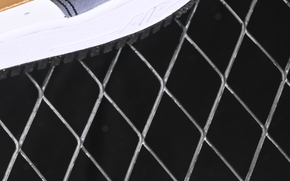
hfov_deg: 7.0
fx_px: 2339
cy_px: -161
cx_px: -191
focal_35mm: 296
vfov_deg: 4.4
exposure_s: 1/60
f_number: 6.3
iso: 160
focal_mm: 50
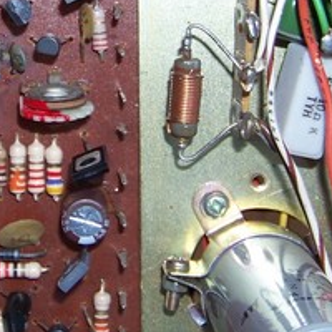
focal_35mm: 127
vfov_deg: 13.7
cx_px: 100
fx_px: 1378
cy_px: 91
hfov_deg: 13.7
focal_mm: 5.85
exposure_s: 1/30
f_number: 2.8
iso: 64
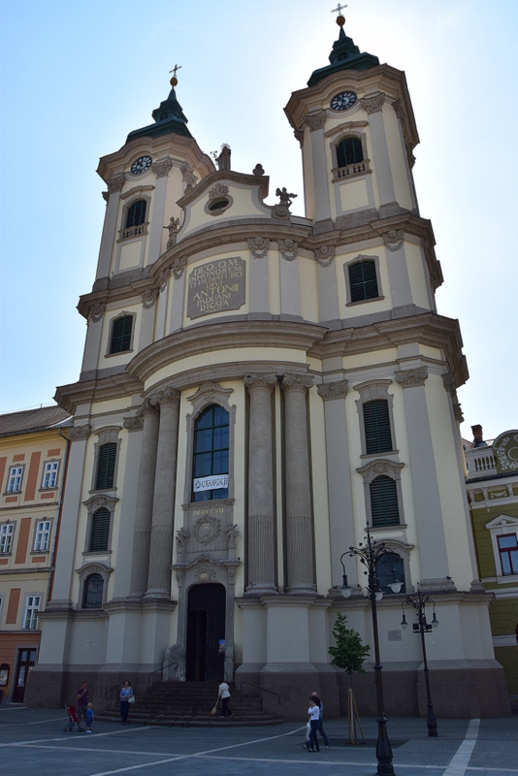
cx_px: 259
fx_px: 582
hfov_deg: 48.0
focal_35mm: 27
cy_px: 388
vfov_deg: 67.4
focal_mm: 18
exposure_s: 1/500
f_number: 11
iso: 320
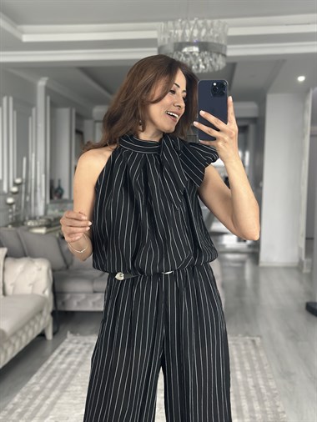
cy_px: 211
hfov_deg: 30.3
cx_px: 158
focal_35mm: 48
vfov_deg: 39.6
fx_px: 586
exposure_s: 1/55
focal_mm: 6.86
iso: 400
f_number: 1.78
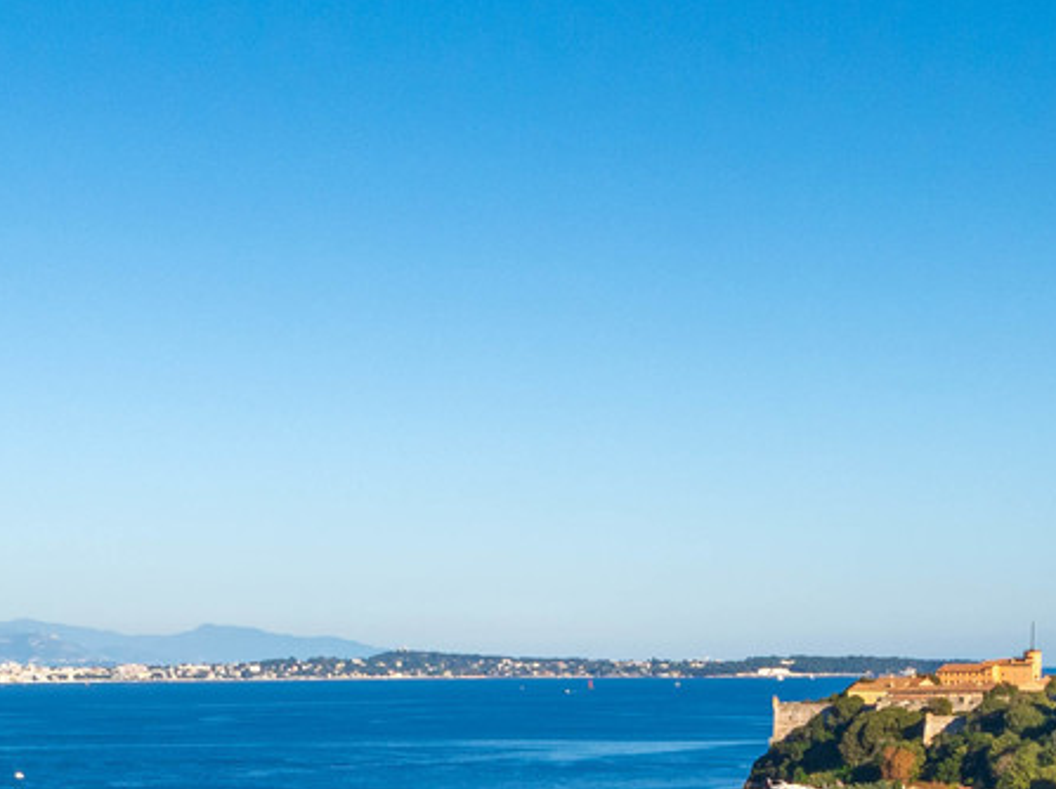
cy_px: 1375
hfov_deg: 22.7
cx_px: 728
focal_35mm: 86
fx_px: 2620
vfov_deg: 15.1
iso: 100
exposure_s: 1/160
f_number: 10
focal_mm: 12.3
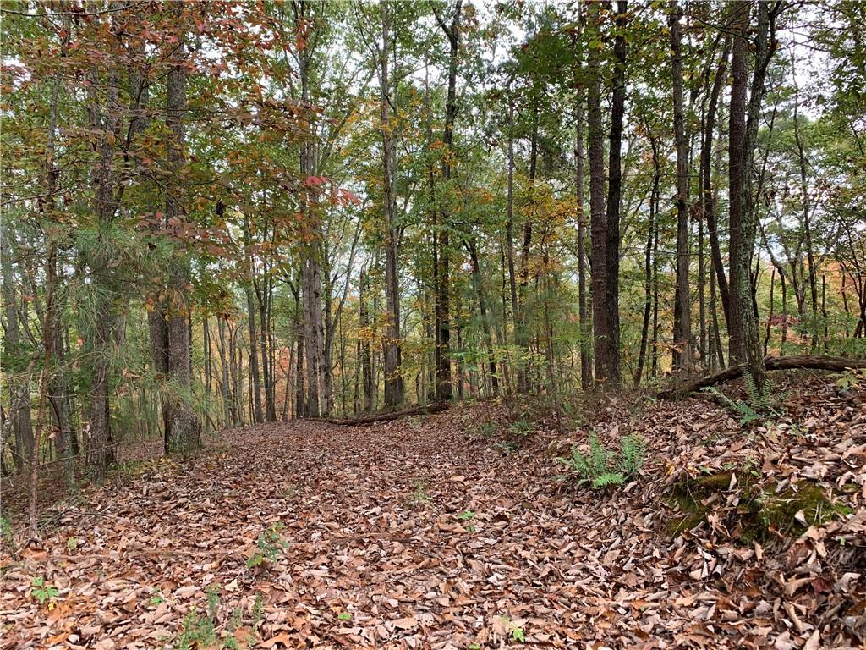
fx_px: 650
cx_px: 433
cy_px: 325
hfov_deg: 67.3
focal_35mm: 26
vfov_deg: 53.1
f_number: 1.8
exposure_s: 1/122
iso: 40
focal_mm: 4.25
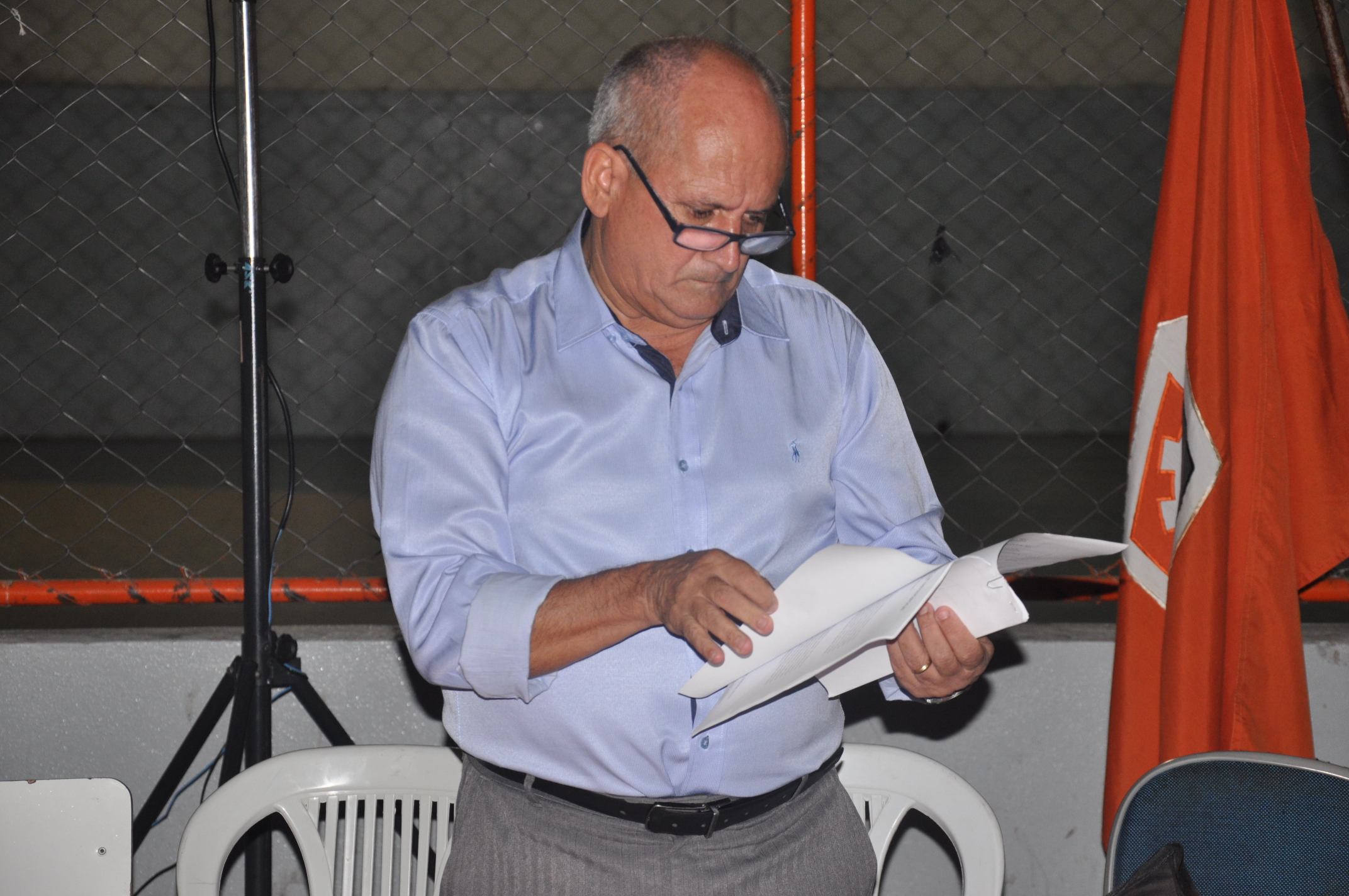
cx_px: 674
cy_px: 448
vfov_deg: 13.0
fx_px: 3930
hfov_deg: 19.5
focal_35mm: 105
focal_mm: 70
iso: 640
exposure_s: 1/60
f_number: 5.3
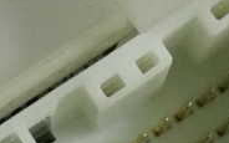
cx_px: 34
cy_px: 208
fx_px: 1535
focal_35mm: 246
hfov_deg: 8.5
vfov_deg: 5.3
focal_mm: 12.73
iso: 2000
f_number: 3.9
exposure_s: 1/125
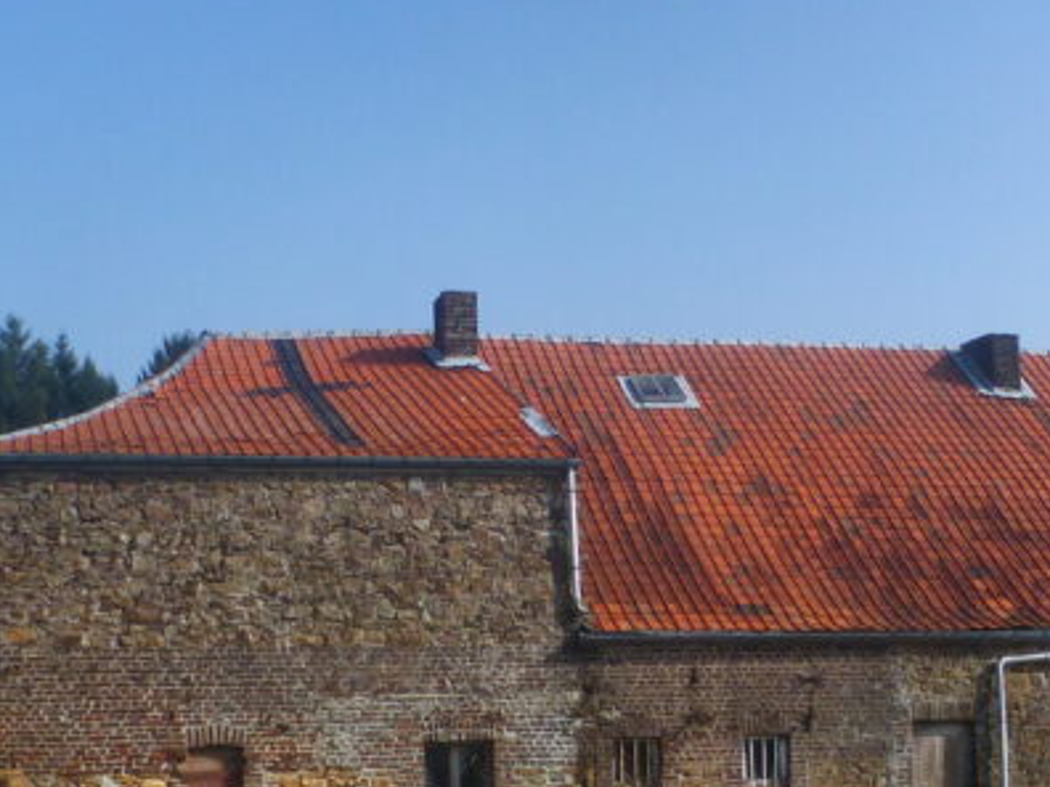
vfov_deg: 23.3
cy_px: 647
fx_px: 1881
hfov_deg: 31.0
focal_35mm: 62
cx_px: 377
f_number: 3.3
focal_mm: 4.3
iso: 100
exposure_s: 1/1000
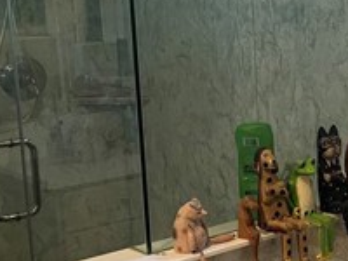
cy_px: 101
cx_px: 454
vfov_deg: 17.8
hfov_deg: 21.3
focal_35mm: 83
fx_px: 834
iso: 400
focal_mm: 5.1
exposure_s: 1/60
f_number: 1.6
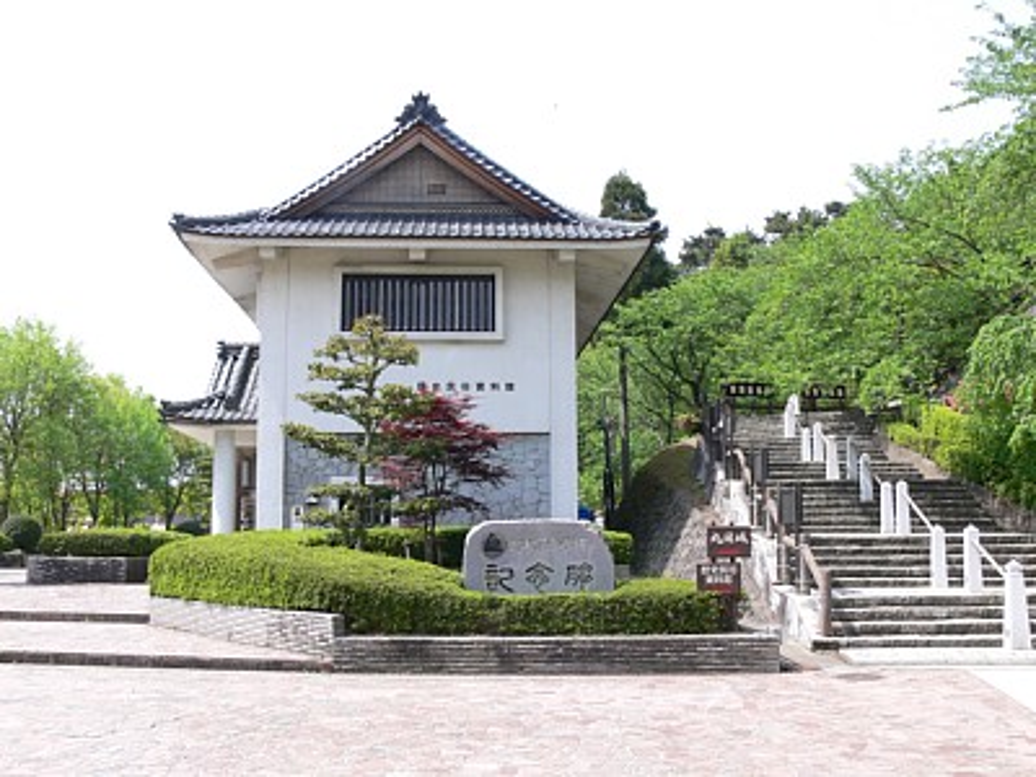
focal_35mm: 35
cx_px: 518
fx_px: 1047
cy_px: 388
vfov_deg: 40.7
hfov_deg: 52.6
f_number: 5.6
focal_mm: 7.4
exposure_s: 1/125
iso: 80
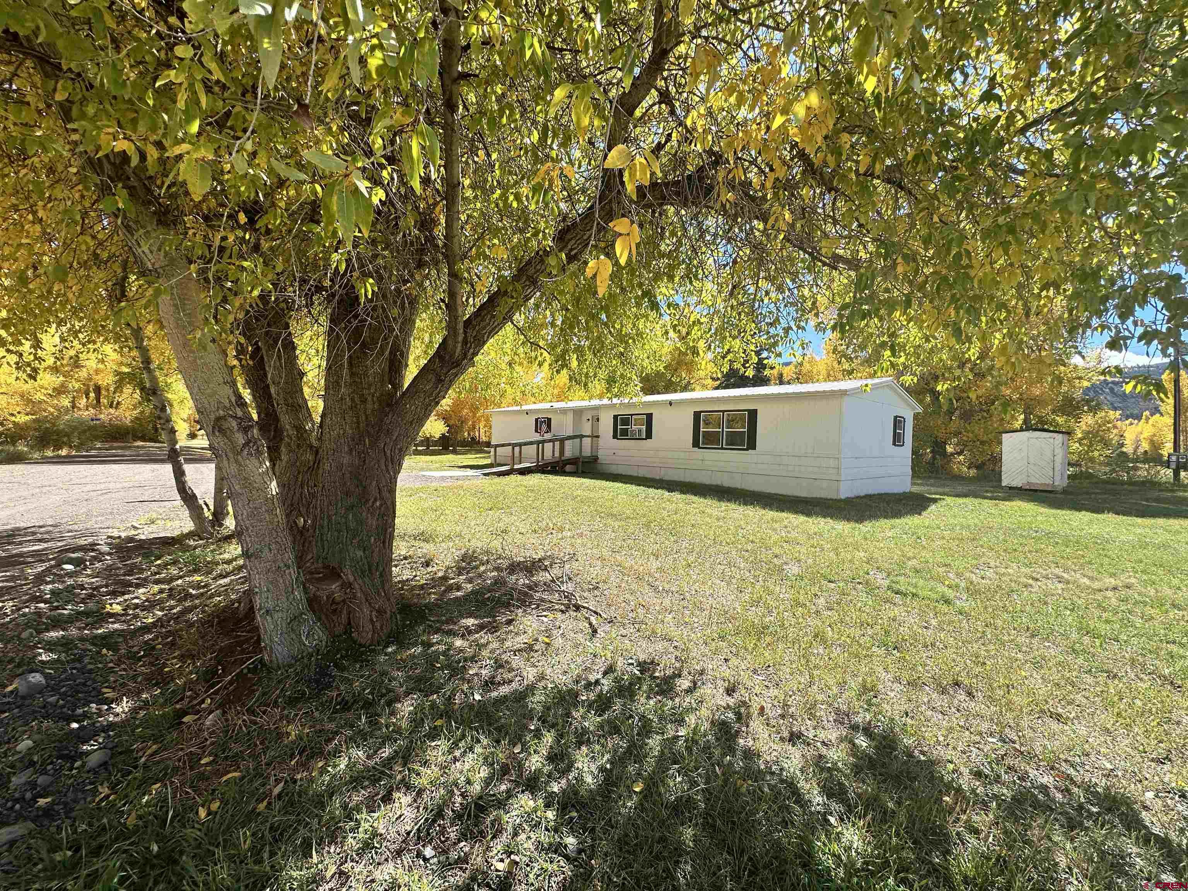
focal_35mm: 14
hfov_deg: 102.1
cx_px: 594
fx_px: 480
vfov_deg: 85.7
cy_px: 446
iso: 40
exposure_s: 1/831
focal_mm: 2.22
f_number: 2.2
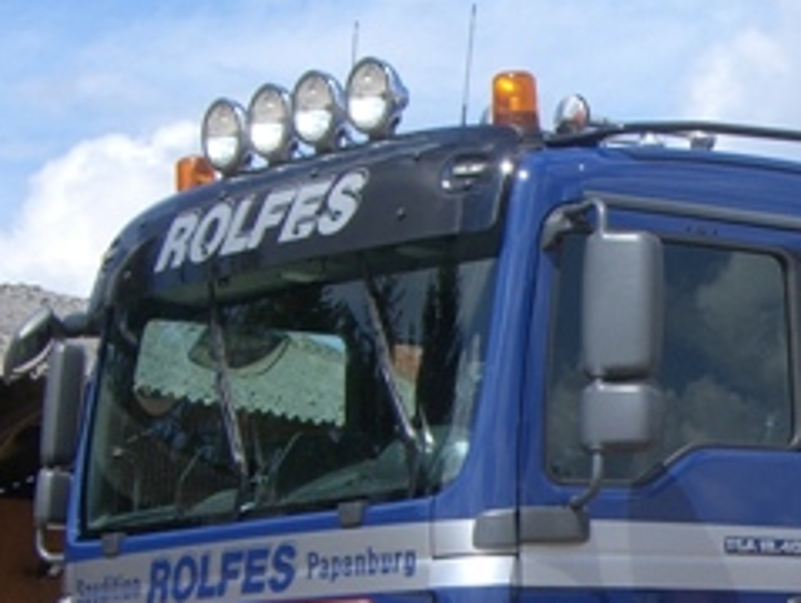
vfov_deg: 10.1
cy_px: 519
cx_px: 891
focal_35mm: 147
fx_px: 3407
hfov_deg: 13.1
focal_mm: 9
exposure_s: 1/400
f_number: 5.2
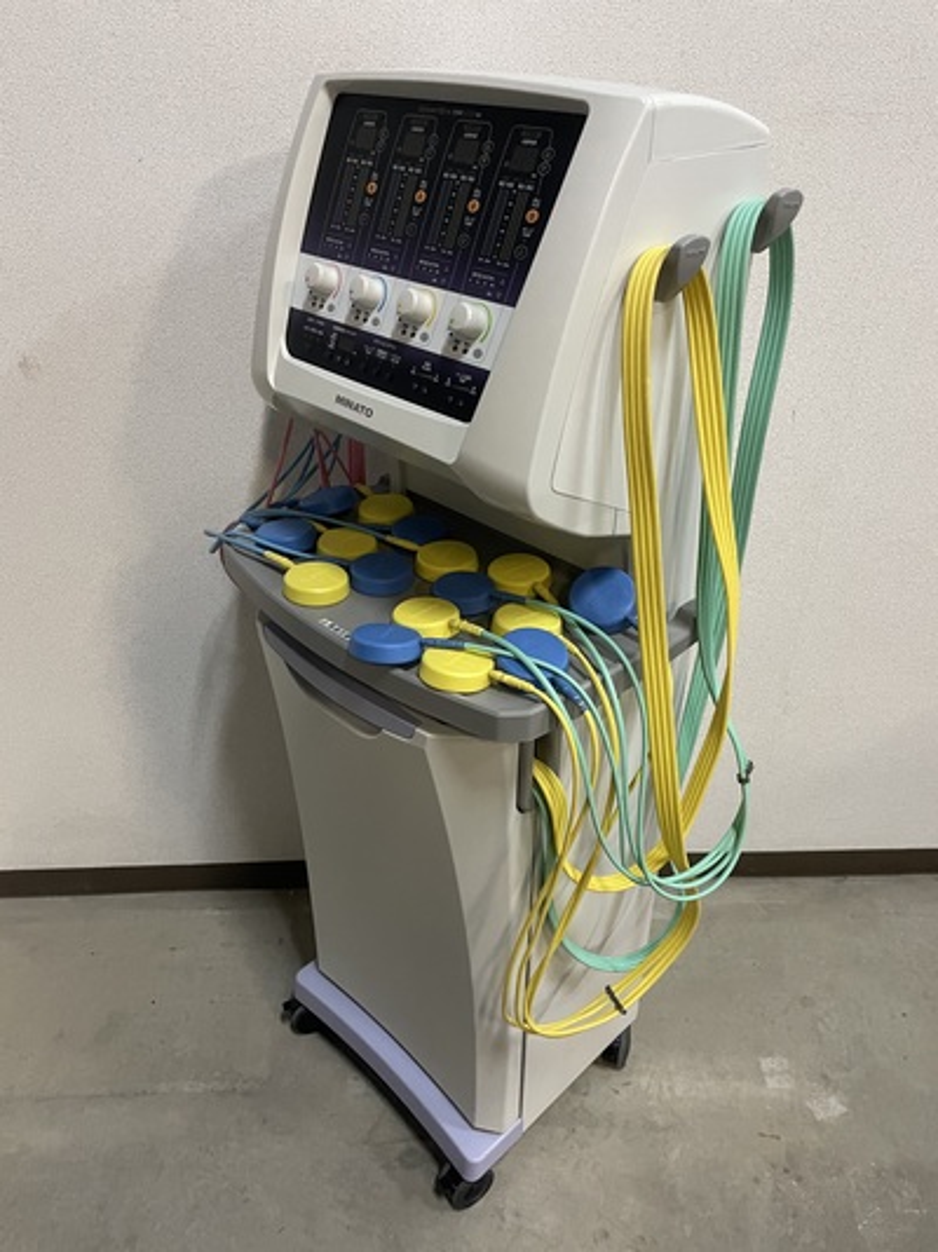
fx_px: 940
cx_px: 469
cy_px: 626
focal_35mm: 26
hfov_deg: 53.0
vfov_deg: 67.3
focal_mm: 4.2
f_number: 1.6
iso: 400
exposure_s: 1/60
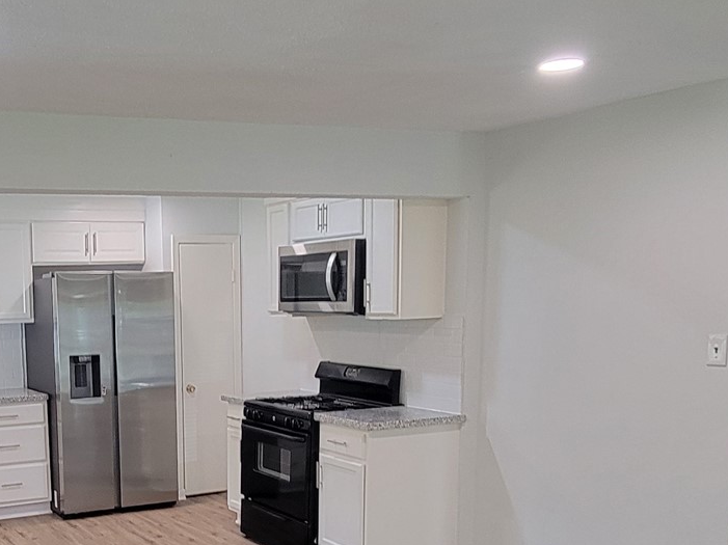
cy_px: 439
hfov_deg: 46.8
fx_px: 799
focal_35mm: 38
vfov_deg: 36.4
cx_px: 161
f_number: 2.2
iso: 250
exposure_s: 1/60
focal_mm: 2.2
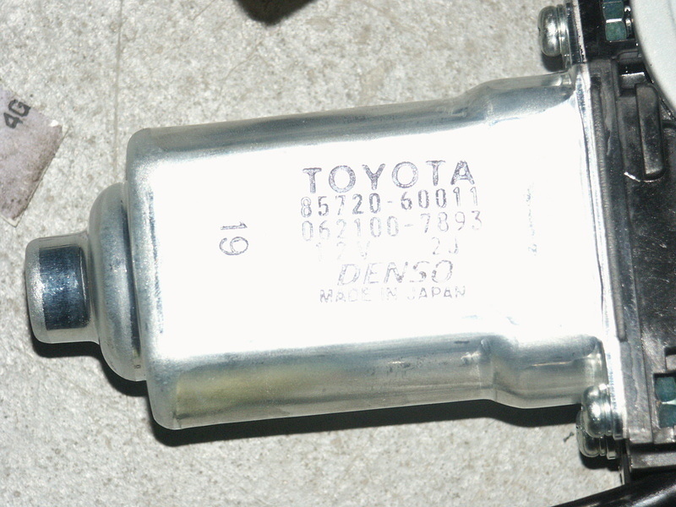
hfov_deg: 9.9
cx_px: 338
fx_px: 3906
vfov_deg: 7.4
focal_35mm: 200
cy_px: 254
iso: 200
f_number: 4.5
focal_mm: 50.69
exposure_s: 1/180
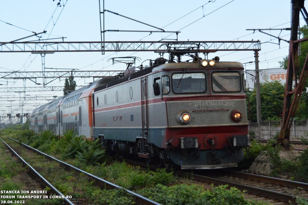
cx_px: 154
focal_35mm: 54
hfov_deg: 36.9
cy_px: 102
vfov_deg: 25.1
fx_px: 462
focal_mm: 36
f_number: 5
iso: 800
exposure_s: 1/1250
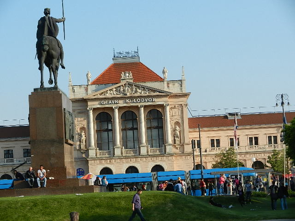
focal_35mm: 106
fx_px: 903
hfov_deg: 18.5
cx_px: 148
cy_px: 110
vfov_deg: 14.0
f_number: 5
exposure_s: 1/500
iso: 160
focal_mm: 19.1
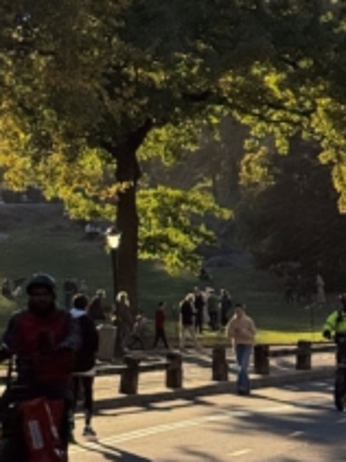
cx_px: 72
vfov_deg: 12.8
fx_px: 2014
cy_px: -81
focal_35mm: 151
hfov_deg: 9.8
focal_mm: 6.76
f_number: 1.78
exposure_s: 1/2959
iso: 64
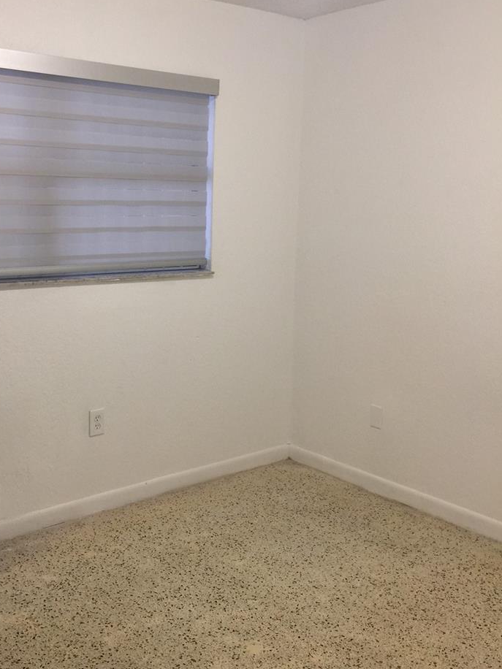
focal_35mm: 38
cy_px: 313
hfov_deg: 37.4
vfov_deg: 48.9
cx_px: 178
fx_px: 735
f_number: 2.2
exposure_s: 1/15
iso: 40
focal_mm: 4.15
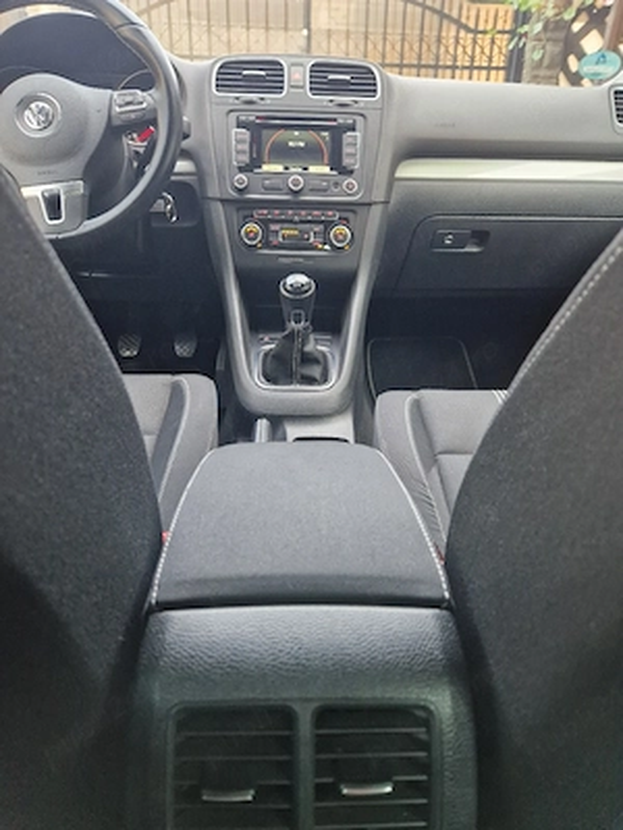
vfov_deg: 73.9
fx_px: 552
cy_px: 415
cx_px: 312
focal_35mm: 23
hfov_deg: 58.9
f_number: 1.8
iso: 500
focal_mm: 5.4
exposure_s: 1/100
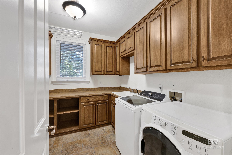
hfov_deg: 104.3
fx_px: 90
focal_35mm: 14
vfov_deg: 81.2
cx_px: 116
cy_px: 78
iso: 400
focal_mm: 14
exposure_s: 1/4
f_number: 11
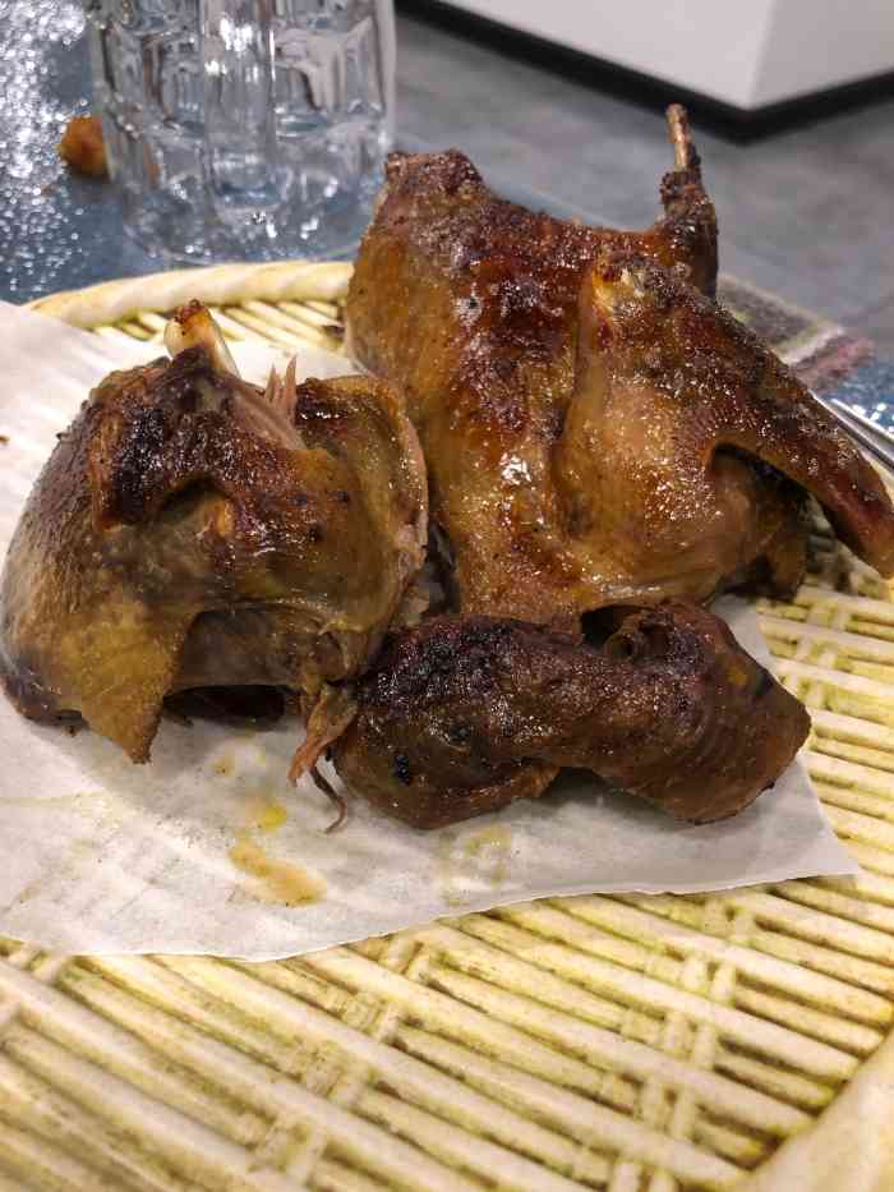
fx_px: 964
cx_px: 447
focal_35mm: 28
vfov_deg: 63.4
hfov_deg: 49.8
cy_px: 596
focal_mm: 4
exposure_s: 1/17
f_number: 1.8
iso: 50
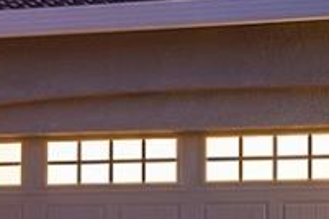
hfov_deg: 14.8
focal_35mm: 128
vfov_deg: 10.5
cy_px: 302
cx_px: -178
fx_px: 1167
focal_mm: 17.1
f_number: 8
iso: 400
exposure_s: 1.6
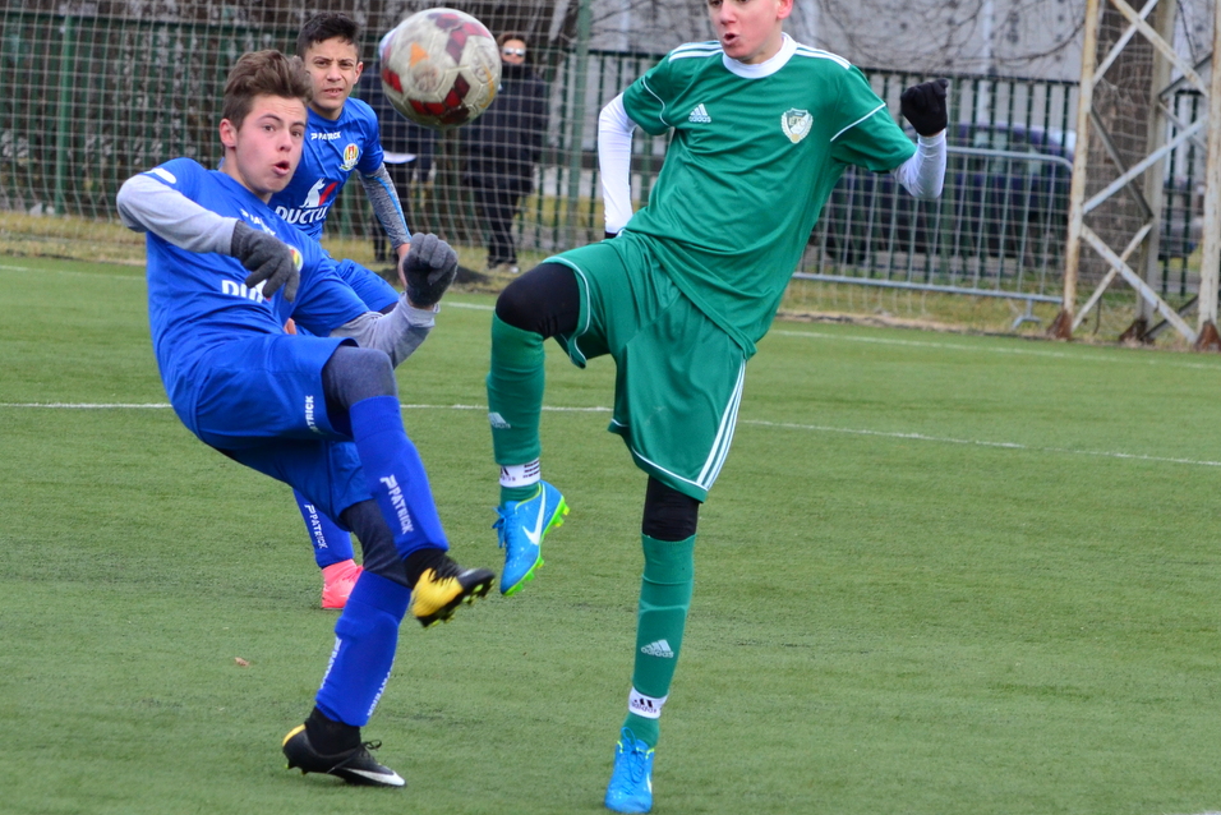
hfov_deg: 10.7
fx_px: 6514
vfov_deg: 7.2
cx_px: 506
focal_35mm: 192
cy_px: 367
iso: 800
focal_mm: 102
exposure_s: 1/1000
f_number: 5.6
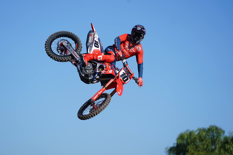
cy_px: 78
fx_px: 1262
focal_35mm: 195
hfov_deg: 10.5
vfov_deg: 7.0
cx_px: 116
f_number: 4
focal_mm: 195
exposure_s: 1/2000
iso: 125
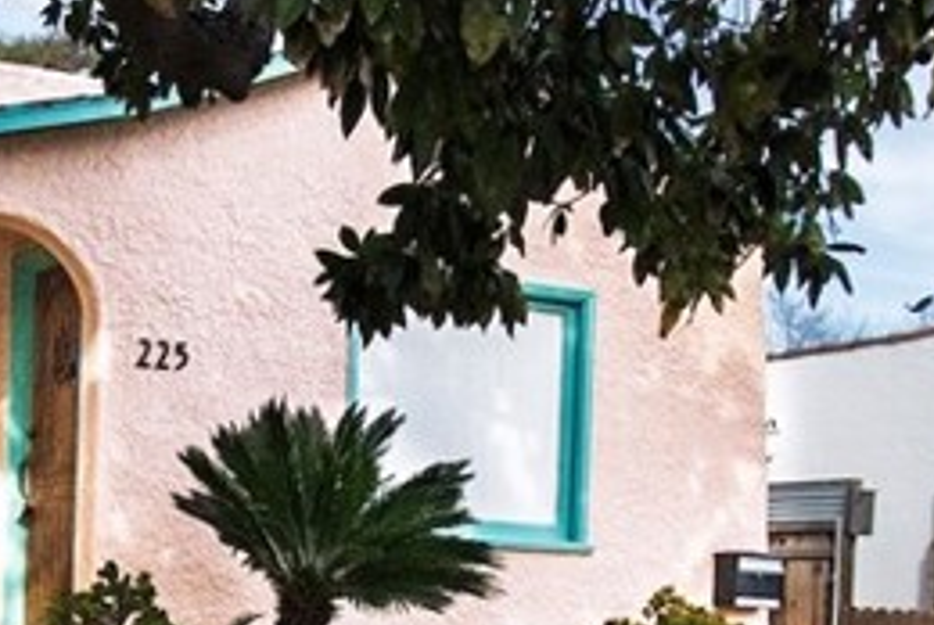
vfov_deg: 22.1
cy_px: 638
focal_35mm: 59
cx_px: 172
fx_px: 1532
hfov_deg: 32.8
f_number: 5
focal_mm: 10
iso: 800
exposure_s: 1/1600
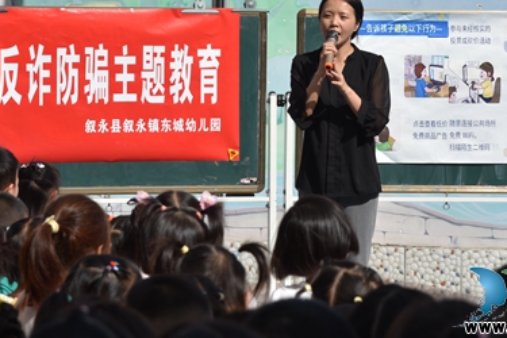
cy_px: 62
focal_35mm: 205
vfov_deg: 6.7
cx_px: 261
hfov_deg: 10.0
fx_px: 2887
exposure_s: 1/500
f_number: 11
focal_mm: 120
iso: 250
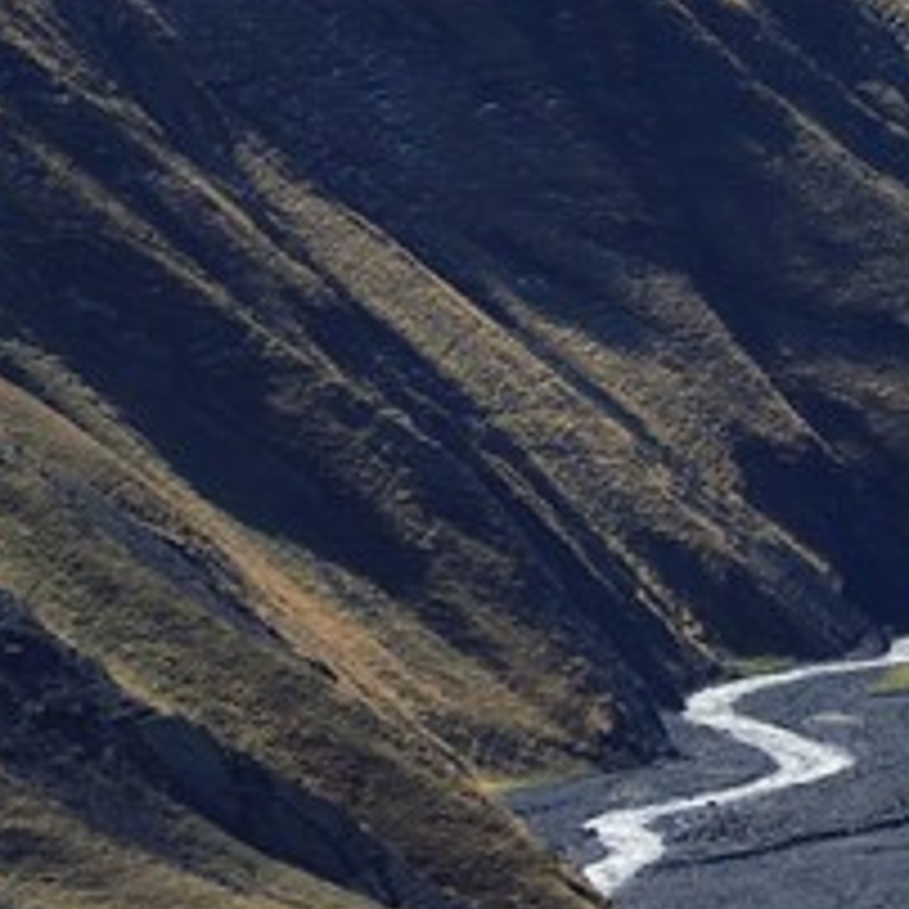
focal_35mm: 552
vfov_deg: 3.1
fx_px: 16400
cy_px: -1053
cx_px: 3393
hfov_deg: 3.1
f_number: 18
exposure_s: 1/320
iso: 200
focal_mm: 82
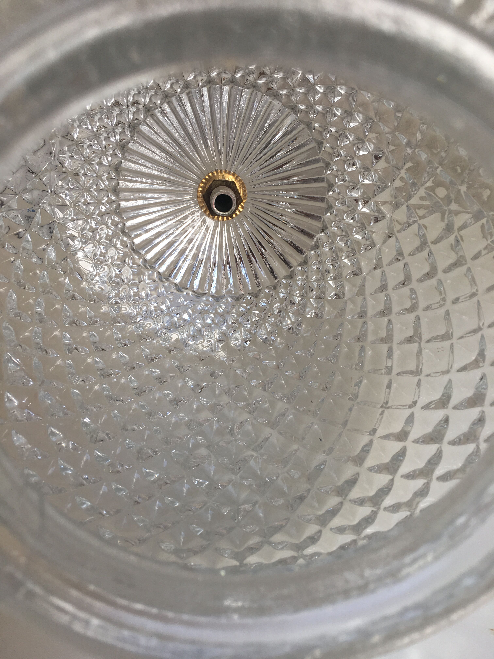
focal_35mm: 29
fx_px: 552
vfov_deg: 61.7
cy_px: 330
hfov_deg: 48.2
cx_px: 247
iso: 25
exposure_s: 1/100
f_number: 2.2
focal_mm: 4.15
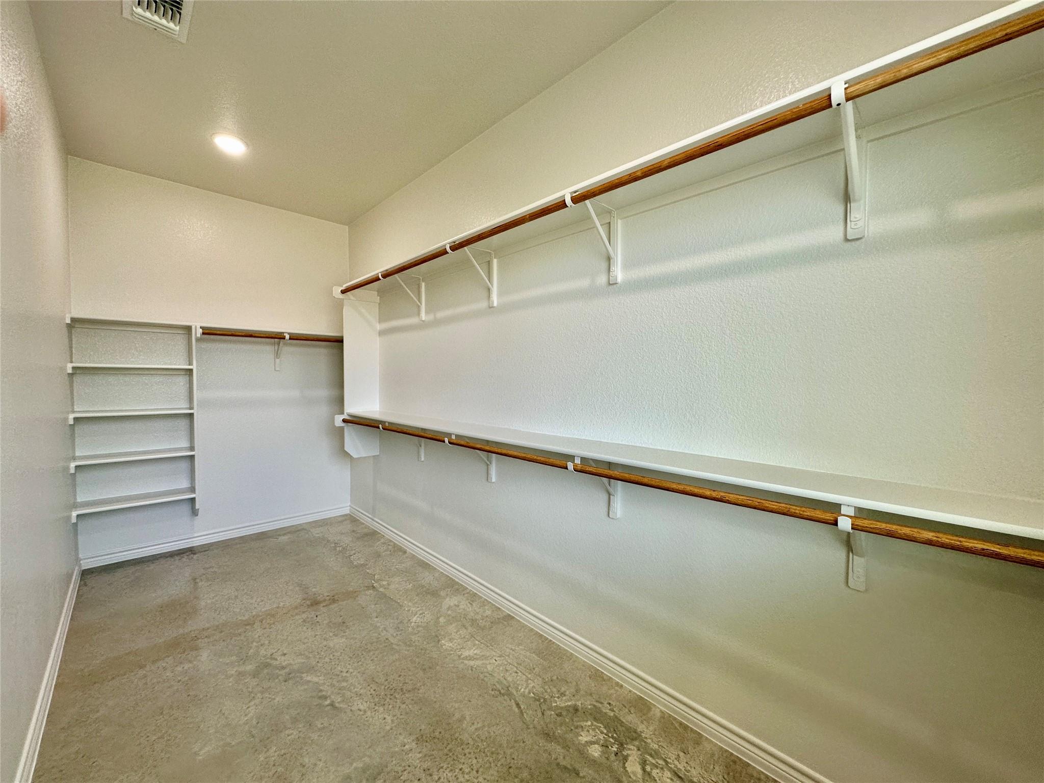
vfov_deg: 85.7
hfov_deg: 102.1
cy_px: 392
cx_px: 522
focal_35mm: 14
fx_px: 422
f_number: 2.2
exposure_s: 1/120
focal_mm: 2.22
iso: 100
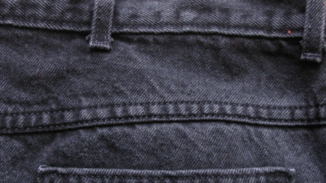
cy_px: 100
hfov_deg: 37.2
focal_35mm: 56
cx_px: 162
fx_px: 484
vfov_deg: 21.4
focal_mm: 6.3
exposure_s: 1/6.5
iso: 50
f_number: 2.9
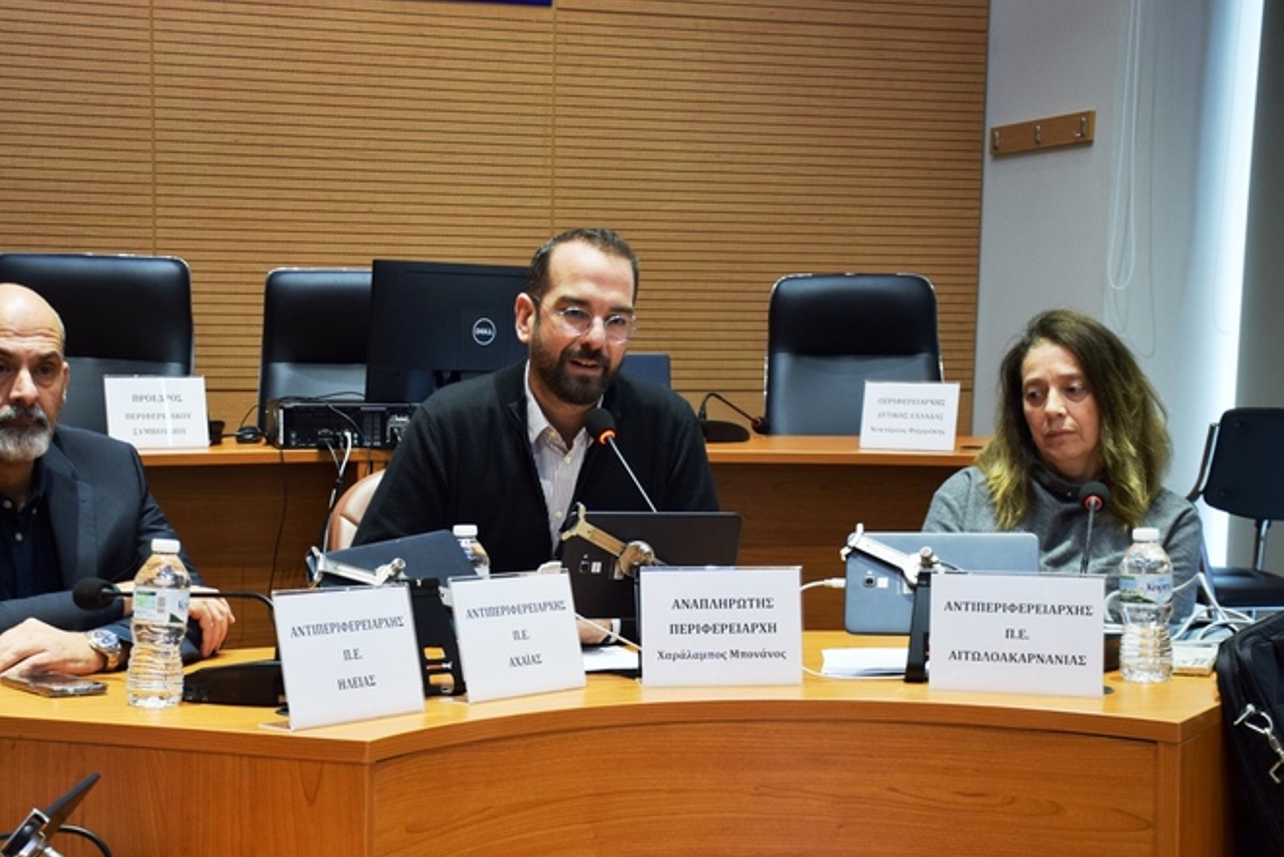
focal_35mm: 58
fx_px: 2069
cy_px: 494
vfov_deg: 23.4
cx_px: 531
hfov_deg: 34.4
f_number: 4
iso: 800
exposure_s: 1/30
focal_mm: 32
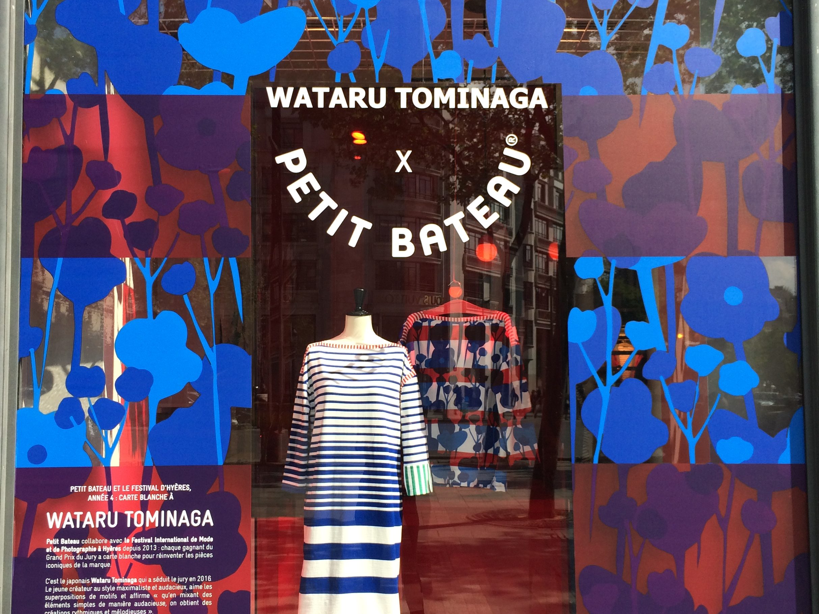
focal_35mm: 39
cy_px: 319
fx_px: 923
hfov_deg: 47.9
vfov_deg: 36.8
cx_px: 408
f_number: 2.2
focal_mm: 4.15
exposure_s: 1/892
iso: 32
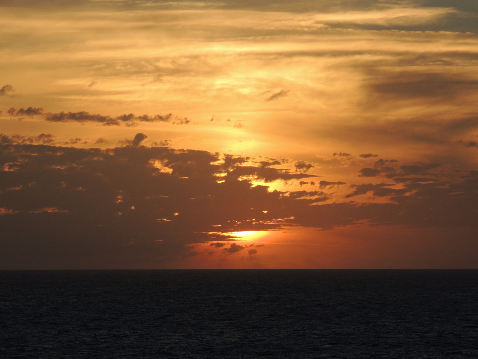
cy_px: 180
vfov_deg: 7.4
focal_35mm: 200
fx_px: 2762
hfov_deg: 9.9
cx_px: 239
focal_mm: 35.6
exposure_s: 1/800
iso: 100
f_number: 4.6
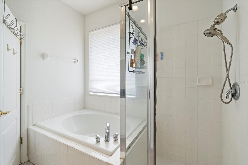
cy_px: 82
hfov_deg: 100.4
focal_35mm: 15
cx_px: 124
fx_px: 103
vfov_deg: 77.3
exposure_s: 1/5
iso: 100
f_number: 7.1
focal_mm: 10
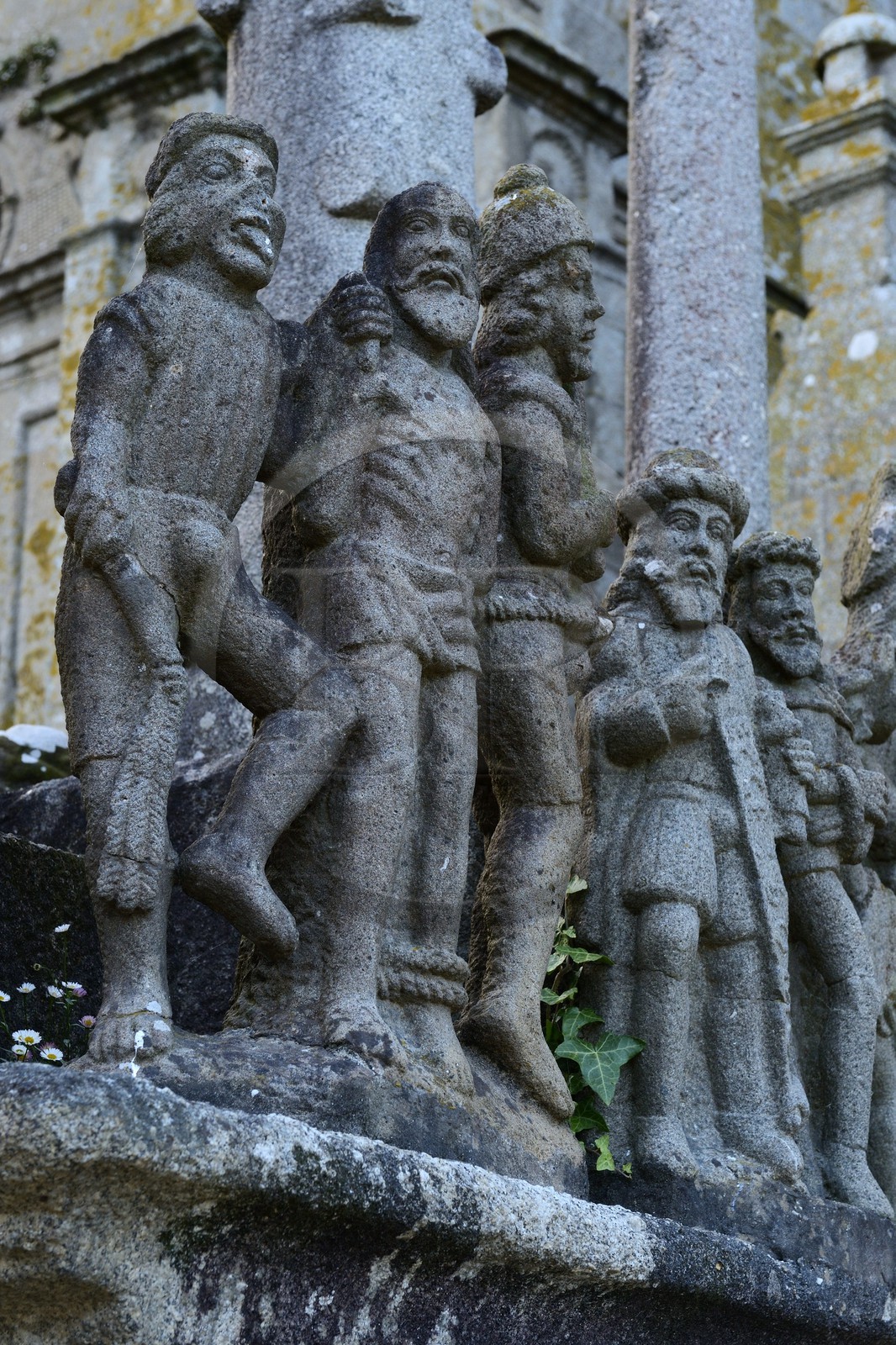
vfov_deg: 28.8
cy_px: 672
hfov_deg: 19.4
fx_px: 2614
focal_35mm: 70
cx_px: 448
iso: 800
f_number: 9
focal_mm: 70
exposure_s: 1/100
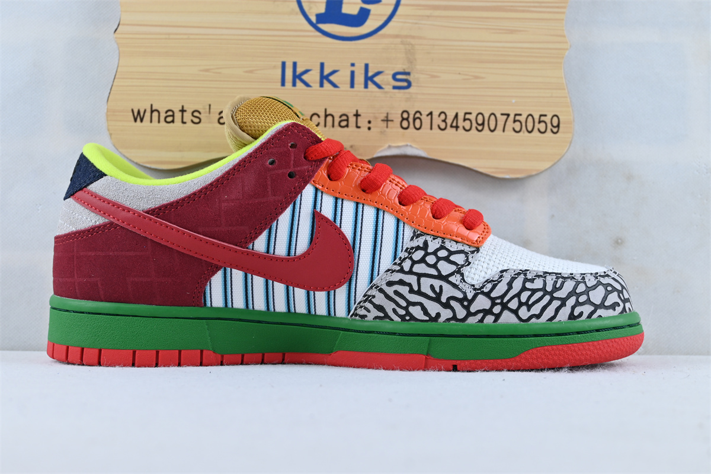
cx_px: 356
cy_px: 237
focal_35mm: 50
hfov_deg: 40.0
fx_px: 978
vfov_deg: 27.3
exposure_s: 1/40
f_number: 5
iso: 100
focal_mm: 33
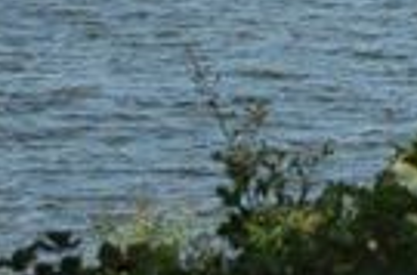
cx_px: 630
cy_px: -229
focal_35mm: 314
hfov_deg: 6.5
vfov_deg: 4.3
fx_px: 3623
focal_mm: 55
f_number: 5.6
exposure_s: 1/1250
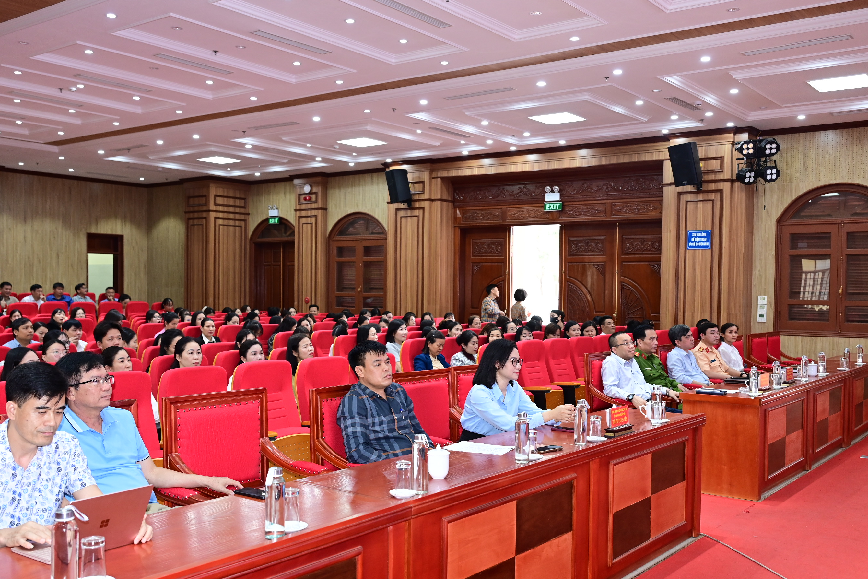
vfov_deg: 37.3
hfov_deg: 53.7
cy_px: 312
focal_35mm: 36
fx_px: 858
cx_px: 411
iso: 1250
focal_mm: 31.5
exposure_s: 1/100
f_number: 4
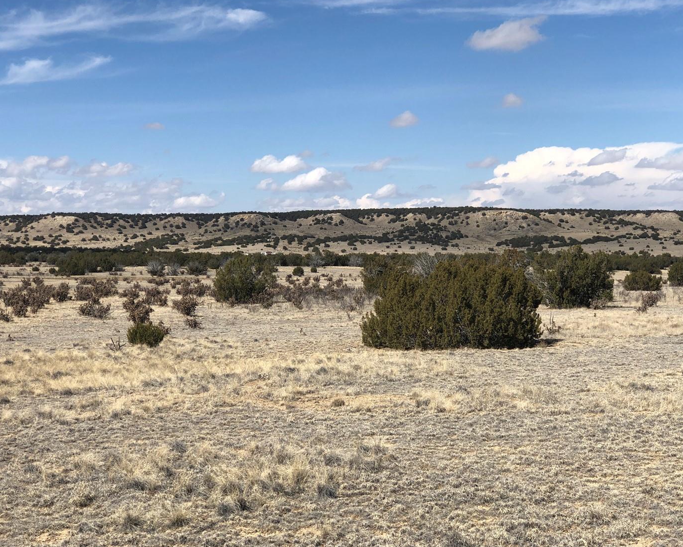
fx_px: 1314
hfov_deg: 29.1
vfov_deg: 23.5
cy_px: 269
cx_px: 374
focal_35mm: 65
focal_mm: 6.6
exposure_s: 1/1412
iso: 20
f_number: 2.8
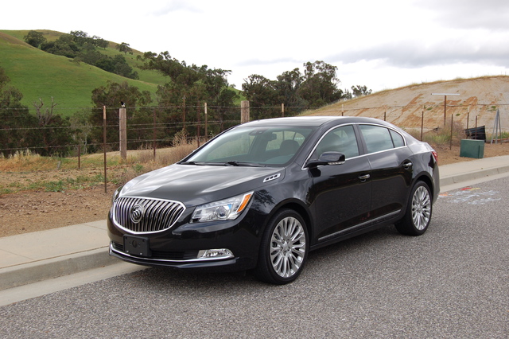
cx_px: 254
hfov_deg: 43.6
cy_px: 170
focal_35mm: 45
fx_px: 636
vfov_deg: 29.8
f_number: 8
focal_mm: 30
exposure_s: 1/250
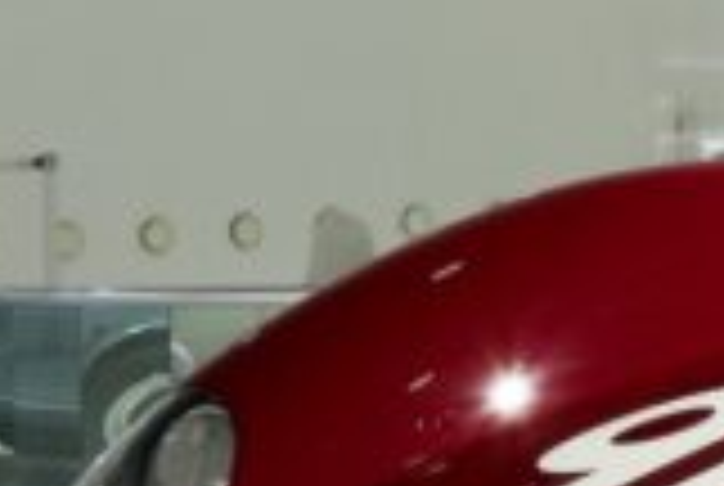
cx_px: 1848
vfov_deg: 4.0
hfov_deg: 5.6
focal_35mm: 349
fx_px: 7032
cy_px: 511
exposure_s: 2
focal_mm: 55
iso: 100
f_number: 11
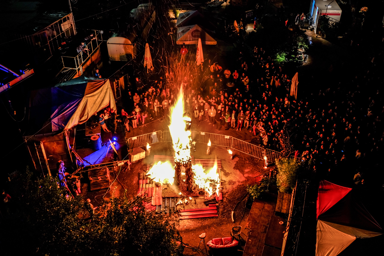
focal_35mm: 32
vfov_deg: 41.1
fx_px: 341
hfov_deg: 58.7
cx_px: 192
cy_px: 128
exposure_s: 1/4
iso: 200
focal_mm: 21.4
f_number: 4.5
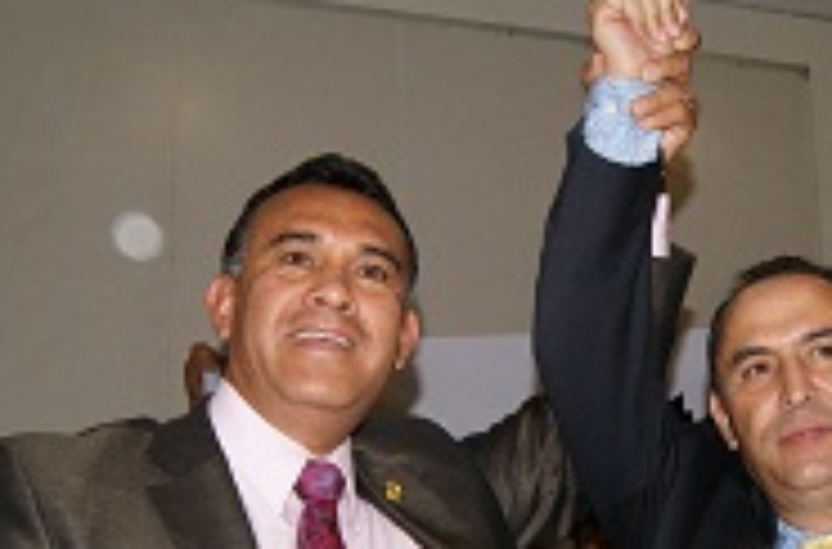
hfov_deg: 30.7
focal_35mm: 65
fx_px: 1497
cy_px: 448
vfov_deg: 20.5
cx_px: 589
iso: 400
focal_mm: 20
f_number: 5.6
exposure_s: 1/60
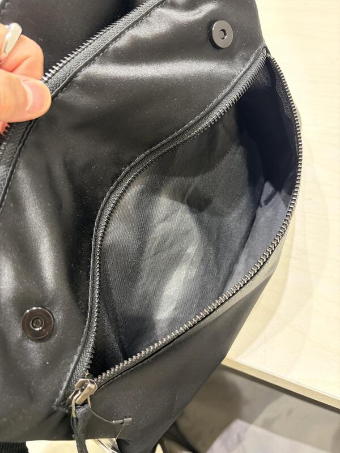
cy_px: 226
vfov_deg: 67.3
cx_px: 170
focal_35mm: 26
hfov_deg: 53.1
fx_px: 340
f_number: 1.6
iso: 320
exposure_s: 1/60
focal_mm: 5.96
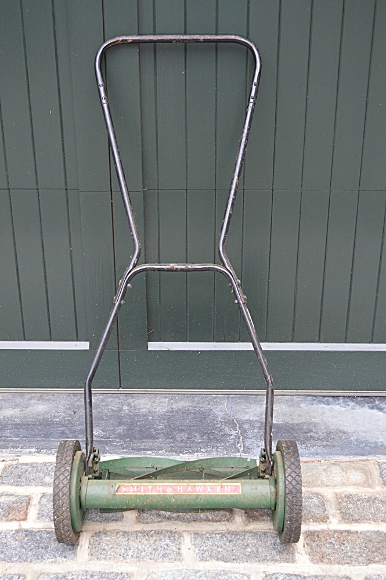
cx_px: 193
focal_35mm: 48
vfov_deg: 41.1
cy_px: 290
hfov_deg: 28.0
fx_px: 773
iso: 400
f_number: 5.6
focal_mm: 32
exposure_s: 1/125
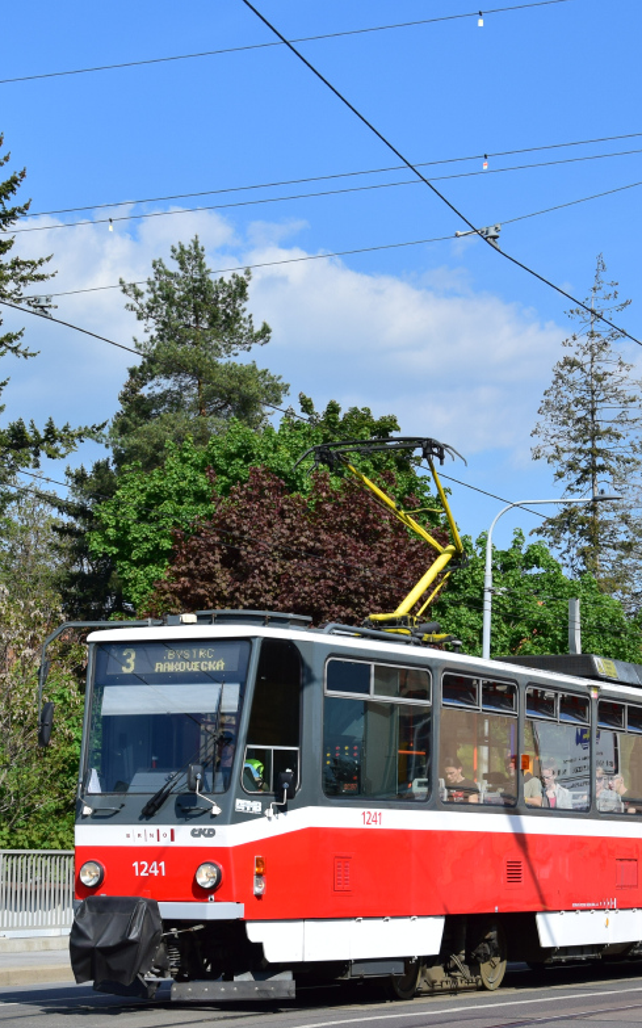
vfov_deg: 23.3
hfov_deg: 14.7
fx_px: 2489
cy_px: 506
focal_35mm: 89
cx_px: 457
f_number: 6.3
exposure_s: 1/1000
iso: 200
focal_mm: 35
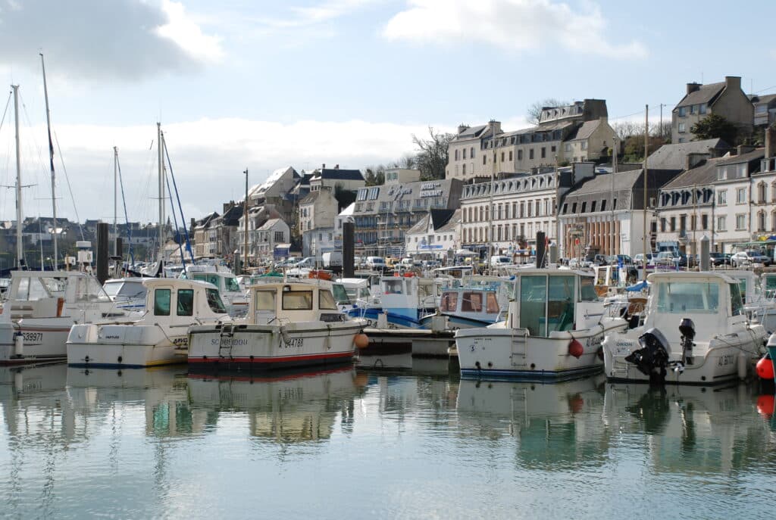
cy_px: 260
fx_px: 1555
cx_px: 388
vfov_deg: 19.0
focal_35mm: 72
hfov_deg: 28.0
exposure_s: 1/320
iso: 100
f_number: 9
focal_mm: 48
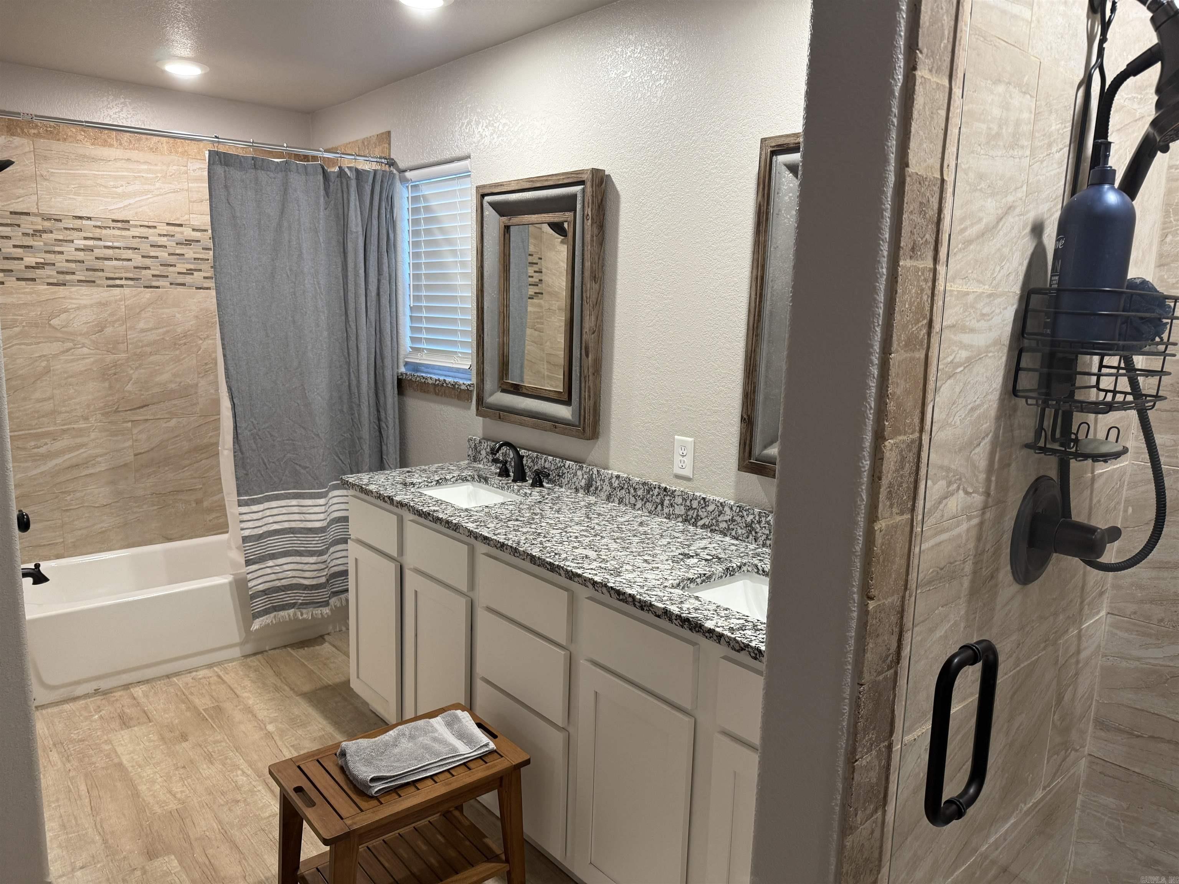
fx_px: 817
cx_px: 590
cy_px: 442
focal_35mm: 24
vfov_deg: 56.8
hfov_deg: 71.6
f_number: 1.78
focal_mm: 6.76
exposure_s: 1/60
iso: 160
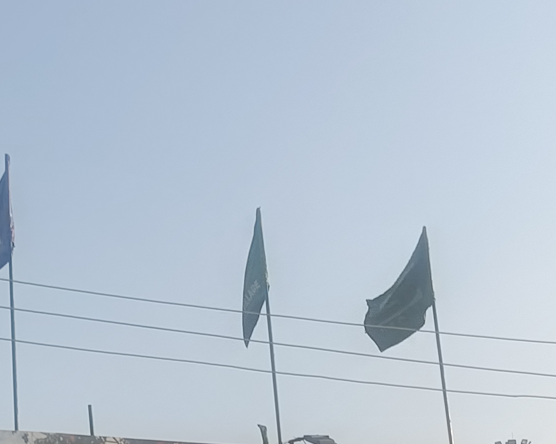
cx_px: 12
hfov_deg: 19.6
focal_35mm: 95
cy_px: 434
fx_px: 1563
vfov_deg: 15.9
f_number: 1.7
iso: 101
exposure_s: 1/399
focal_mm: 4.7
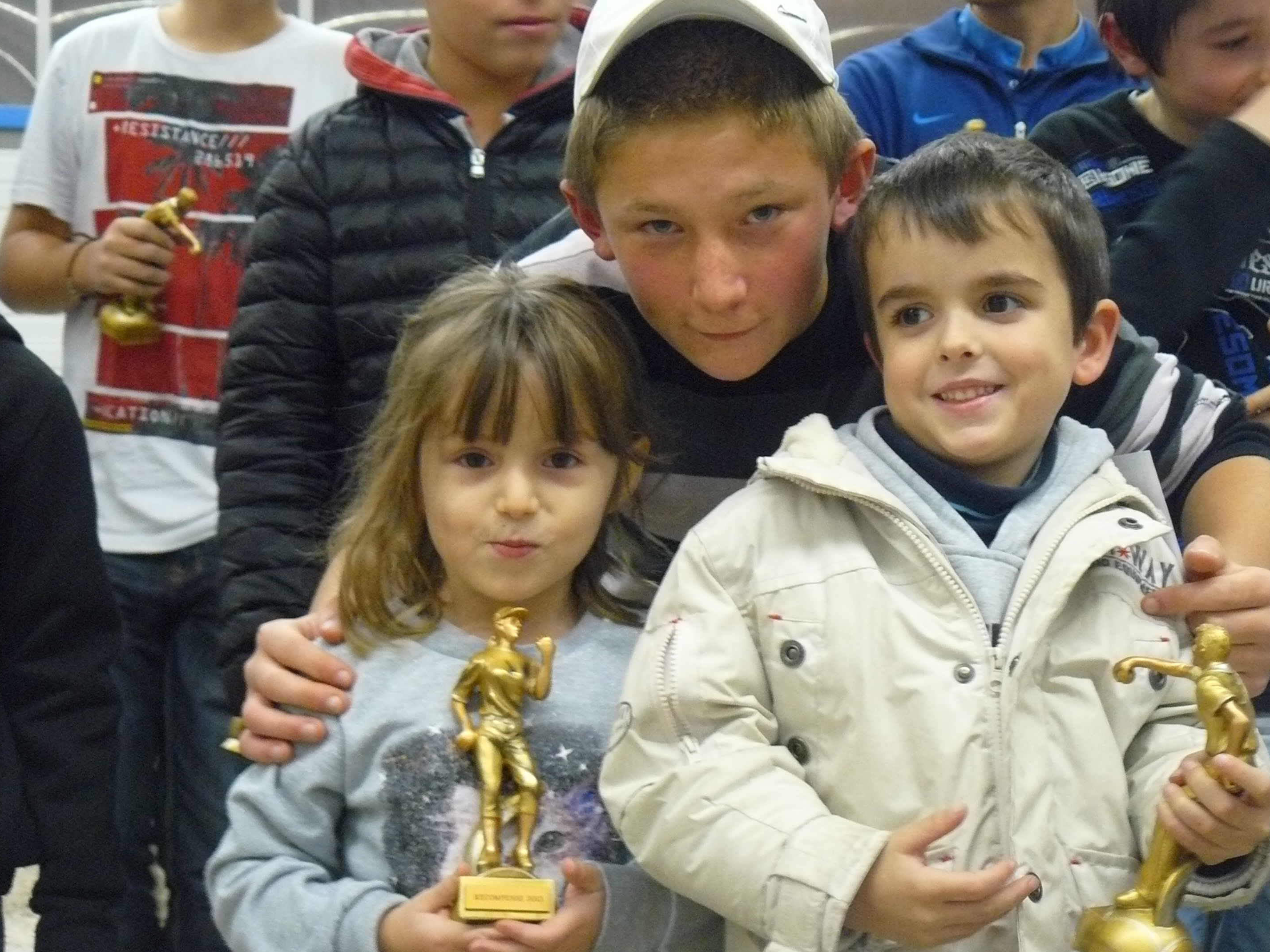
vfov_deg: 17.4
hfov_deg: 23.0
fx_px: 3118
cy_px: 448
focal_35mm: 85
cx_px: 671
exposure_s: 1/15
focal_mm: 13.1
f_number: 3.2
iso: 400
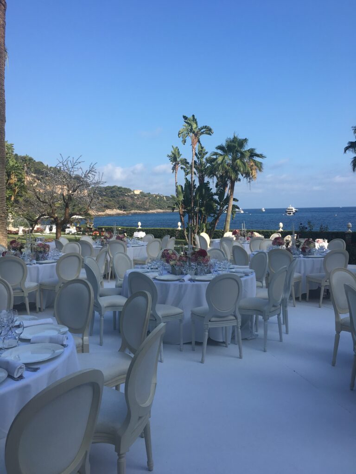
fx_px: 398
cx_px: 178
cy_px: 237
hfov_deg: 48.2
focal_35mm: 29
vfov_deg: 61.7
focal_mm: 4.15
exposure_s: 1/1083
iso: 25
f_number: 2.2
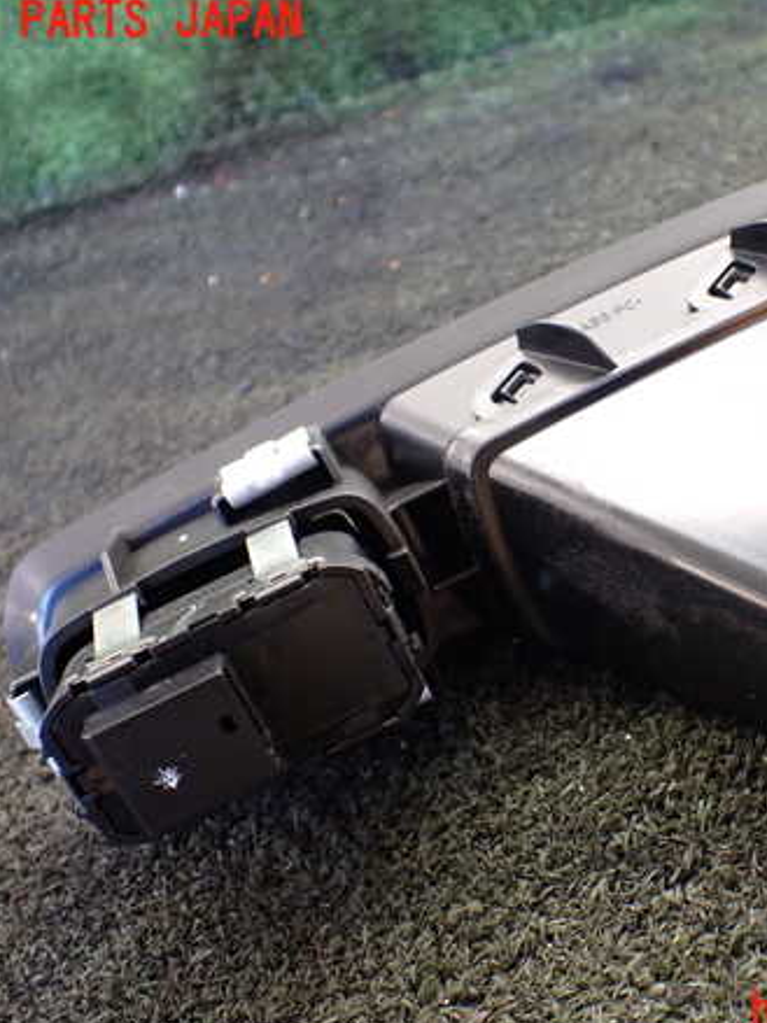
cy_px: 517
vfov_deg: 45.8
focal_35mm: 41
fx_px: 1212
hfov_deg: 34.4
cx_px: 578
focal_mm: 5.4
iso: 320
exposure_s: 1/125
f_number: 2.3
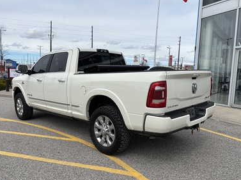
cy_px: 95
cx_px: 111
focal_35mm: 29
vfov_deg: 48.1
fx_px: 202
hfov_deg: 61.6
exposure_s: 1/5348
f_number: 1.6
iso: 50
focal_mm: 5.96
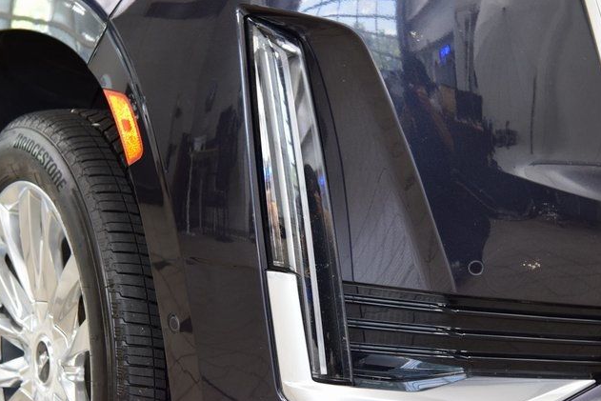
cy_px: 202
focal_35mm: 73
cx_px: 298
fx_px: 1219
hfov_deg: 27.7
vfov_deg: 18.7
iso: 1000
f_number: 6.3
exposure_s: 1/15
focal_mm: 48
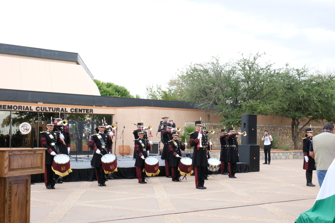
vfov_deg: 31.2
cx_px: 168
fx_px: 400
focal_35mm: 43
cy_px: 112
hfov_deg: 45.4
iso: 160
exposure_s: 1/15
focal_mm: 28.9
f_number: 14
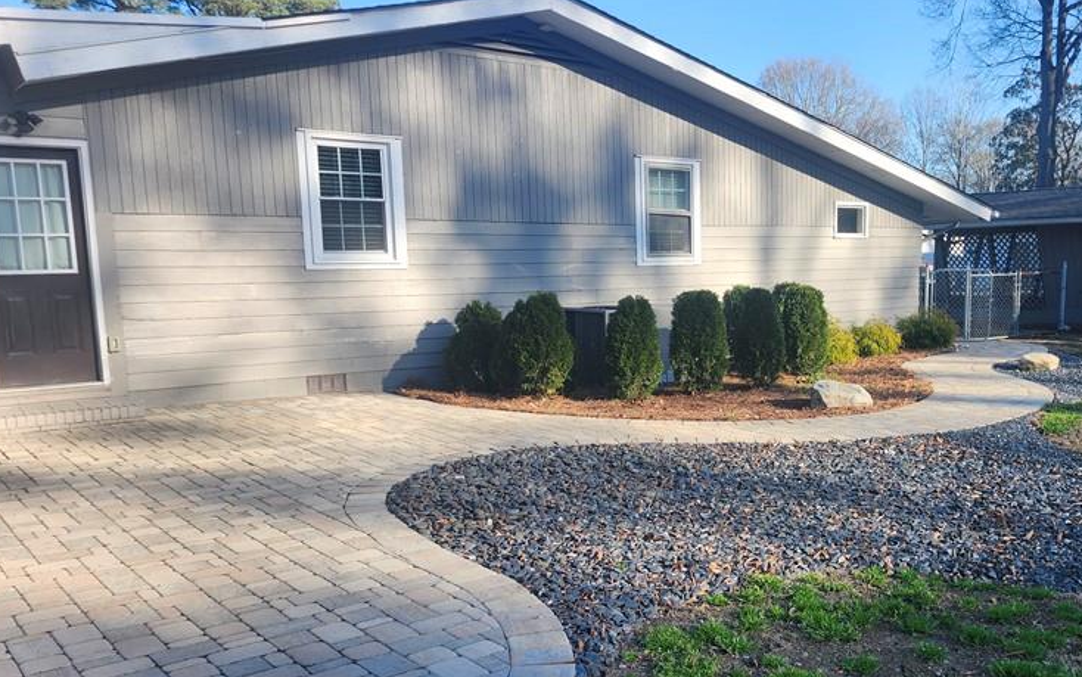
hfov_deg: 55.6
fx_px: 1003
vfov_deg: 37.2
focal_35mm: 34
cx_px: 713
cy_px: 395
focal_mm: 5.54
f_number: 1.8
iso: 25
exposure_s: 1/556
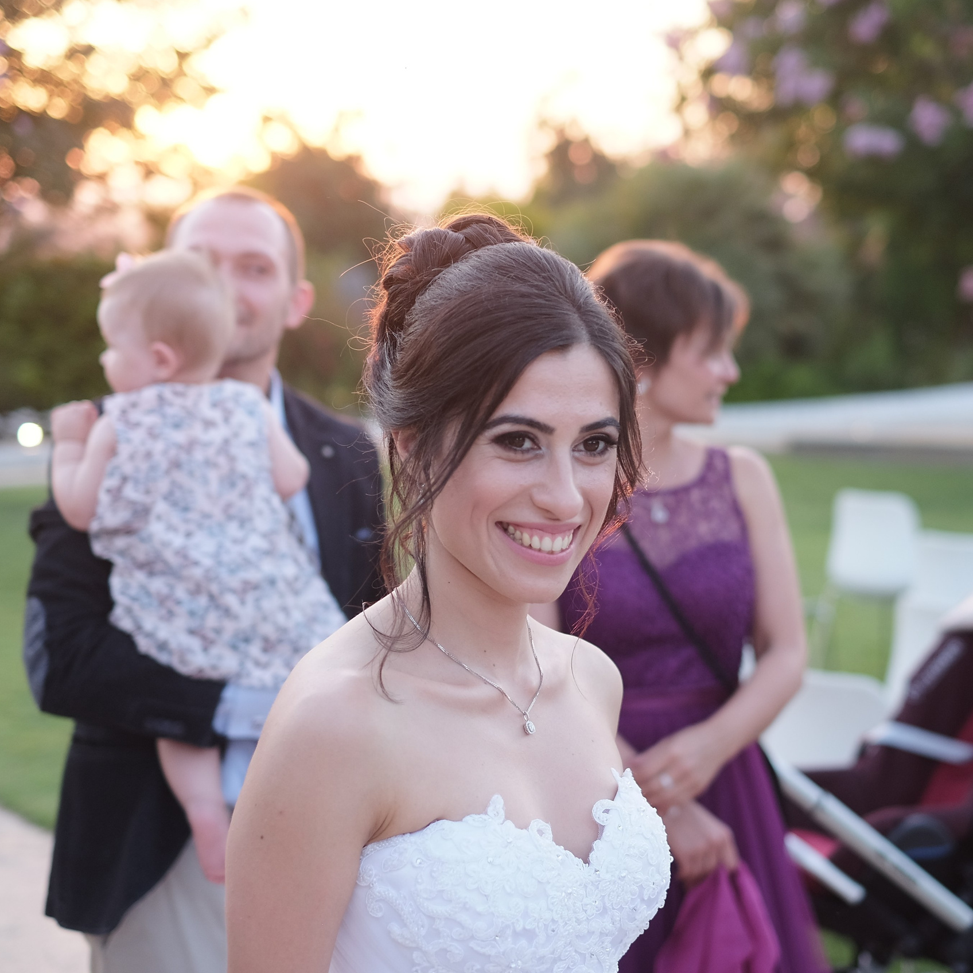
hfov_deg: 25.3
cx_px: 580
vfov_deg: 25.4
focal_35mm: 68
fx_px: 2162
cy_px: 484
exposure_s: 1/250
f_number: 1.8
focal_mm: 35
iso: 400
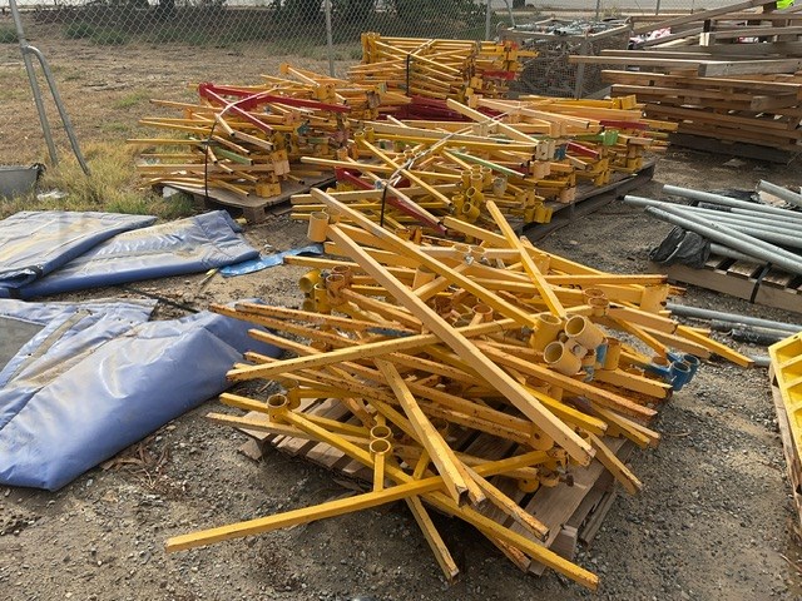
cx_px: 401
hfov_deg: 61.7
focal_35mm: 29
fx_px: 672
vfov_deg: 48.2
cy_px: 300
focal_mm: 3
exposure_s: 1/1195
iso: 16
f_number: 1.8
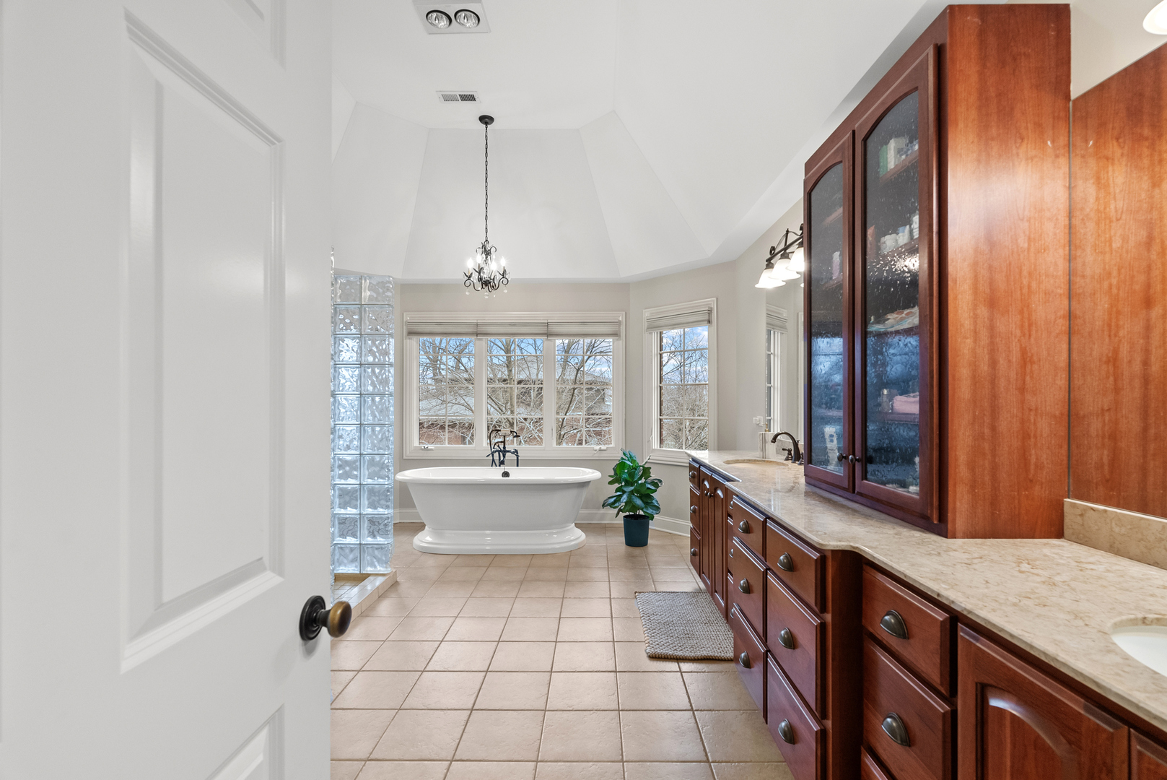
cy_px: 390
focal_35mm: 16
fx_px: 519
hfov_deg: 96.7
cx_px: 584
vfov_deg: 73.8
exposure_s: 1/1.25
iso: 640
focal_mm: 16
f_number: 8
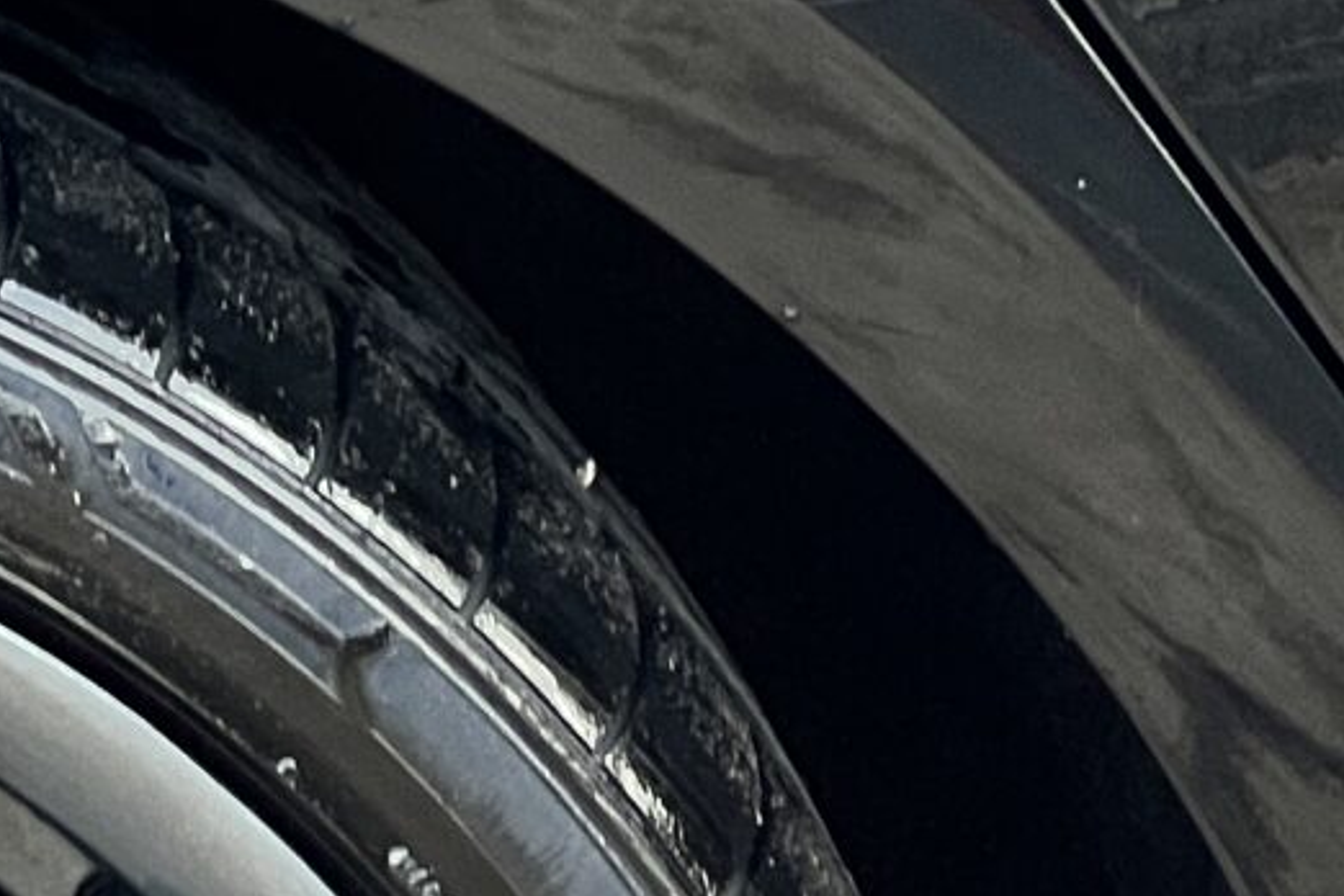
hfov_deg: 5.2
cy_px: 1272
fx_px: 14671
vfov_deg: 3.5
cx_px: -754
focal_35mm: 393
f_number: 2.8
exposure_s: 1/99
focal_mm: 9
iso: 80
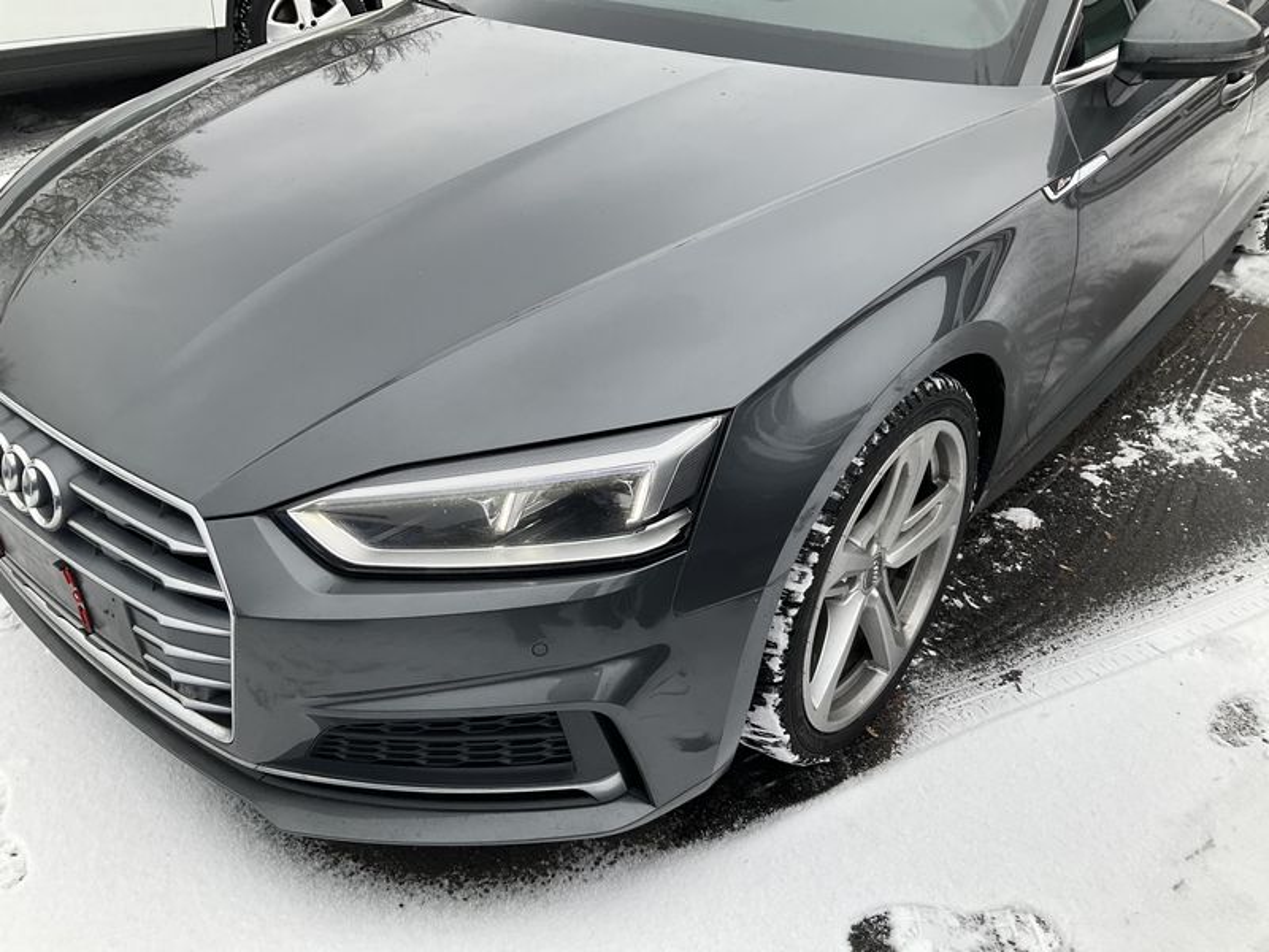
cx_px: 634
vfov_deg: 48.2
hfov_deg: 61.7
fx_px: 1063
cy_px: 476
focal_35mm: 29
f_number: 1.8
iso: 16
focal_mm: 3
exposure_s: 1/137
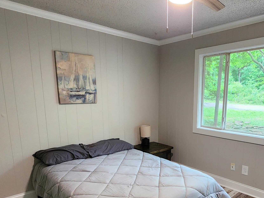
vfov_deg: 55.6
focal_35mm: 24
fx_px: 183
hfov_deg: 70.4
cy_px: 133
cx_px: 165
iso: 400
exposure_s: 1/40
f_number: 2.2
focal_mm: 2.2
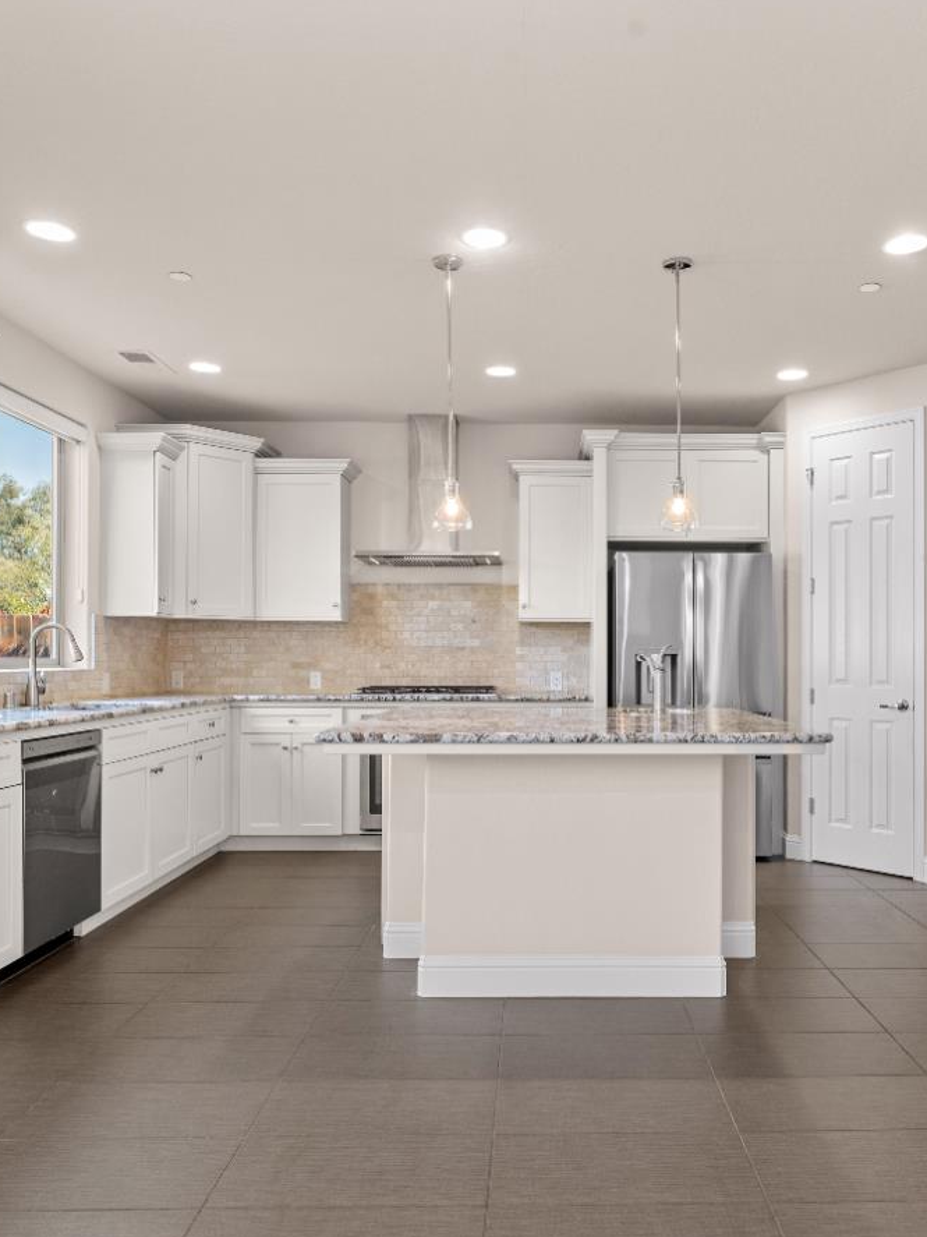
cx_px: 558
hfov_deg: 52.7
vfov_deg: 67.3
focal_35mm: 26
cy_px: 636
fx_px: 929
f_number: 9
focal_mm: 16
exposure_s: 1/3
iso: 250
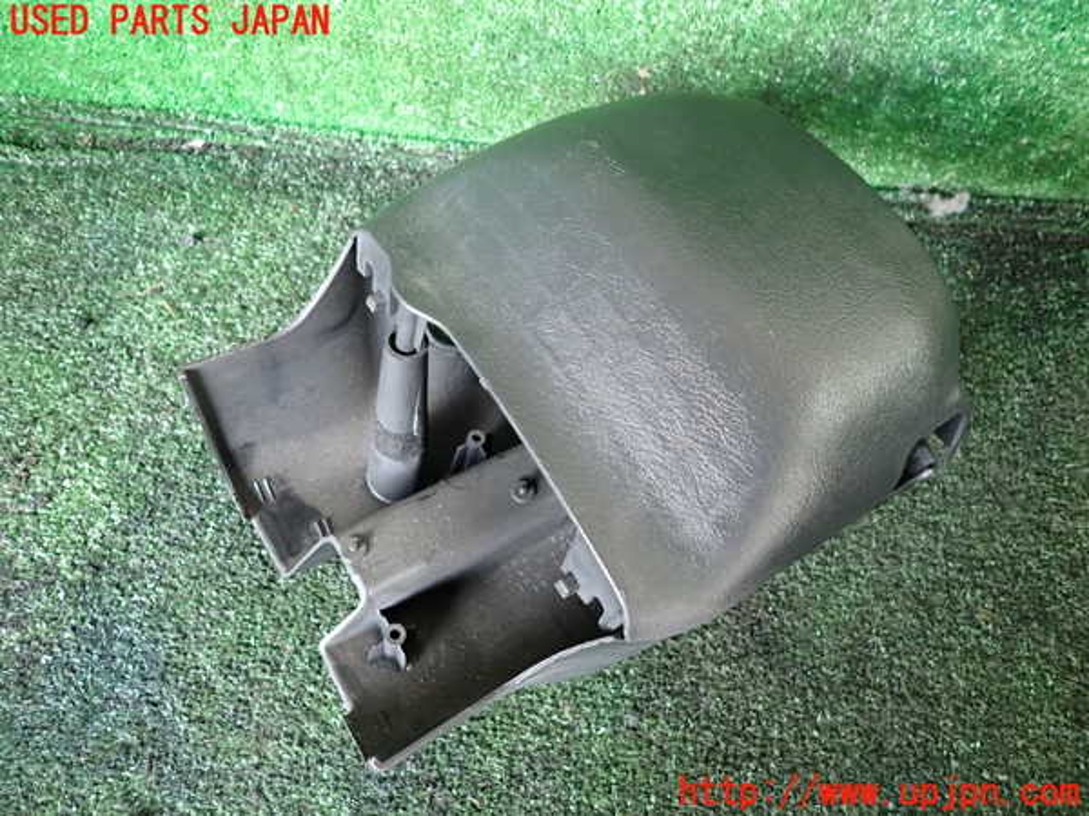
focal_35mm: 25
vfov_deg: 54.9
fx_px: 786
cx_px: 544
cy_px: 408
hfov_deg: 69.4
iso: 250
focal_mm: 4.5
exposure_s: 1/30
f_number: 2
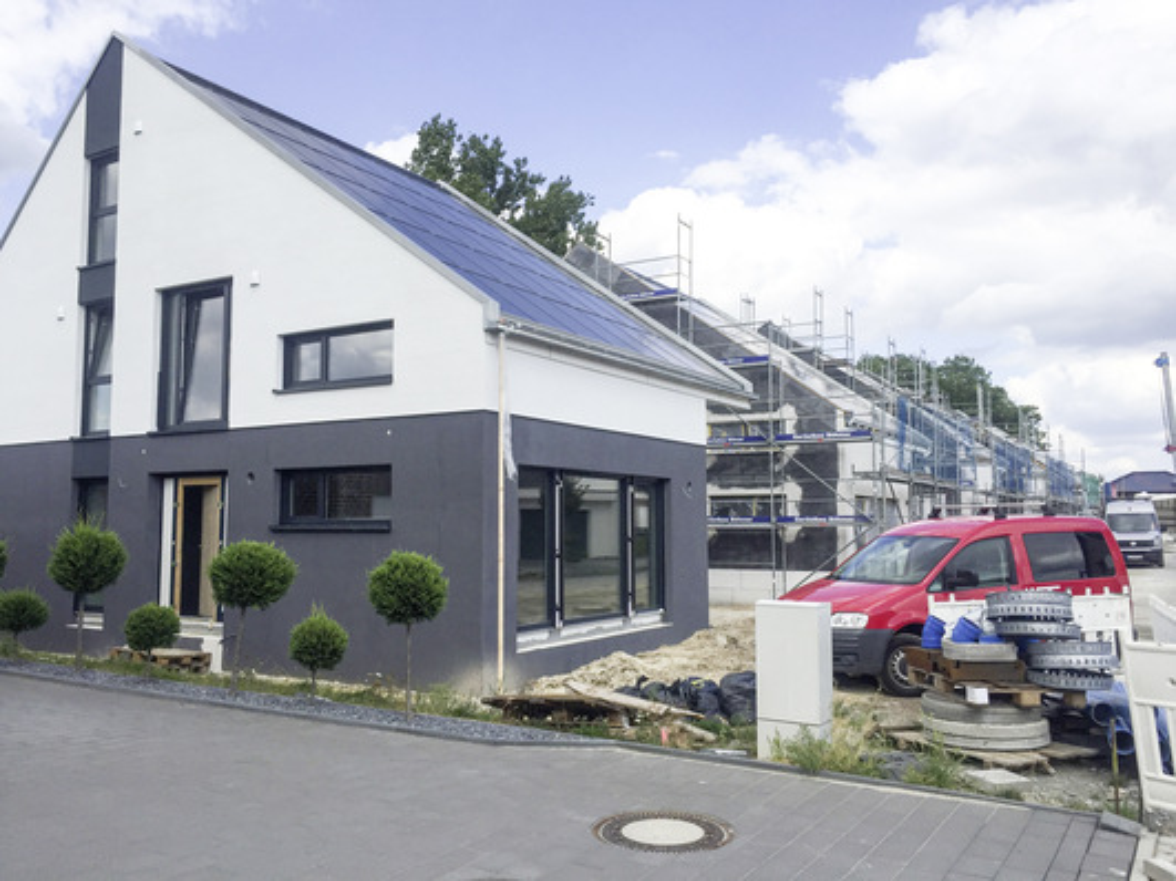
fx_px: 985
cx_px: 588
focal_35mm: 29
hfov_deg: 61.7
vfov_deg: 48.2
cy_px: 440
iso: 32
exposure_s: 1/1883
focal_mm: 4.15
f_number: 2.2
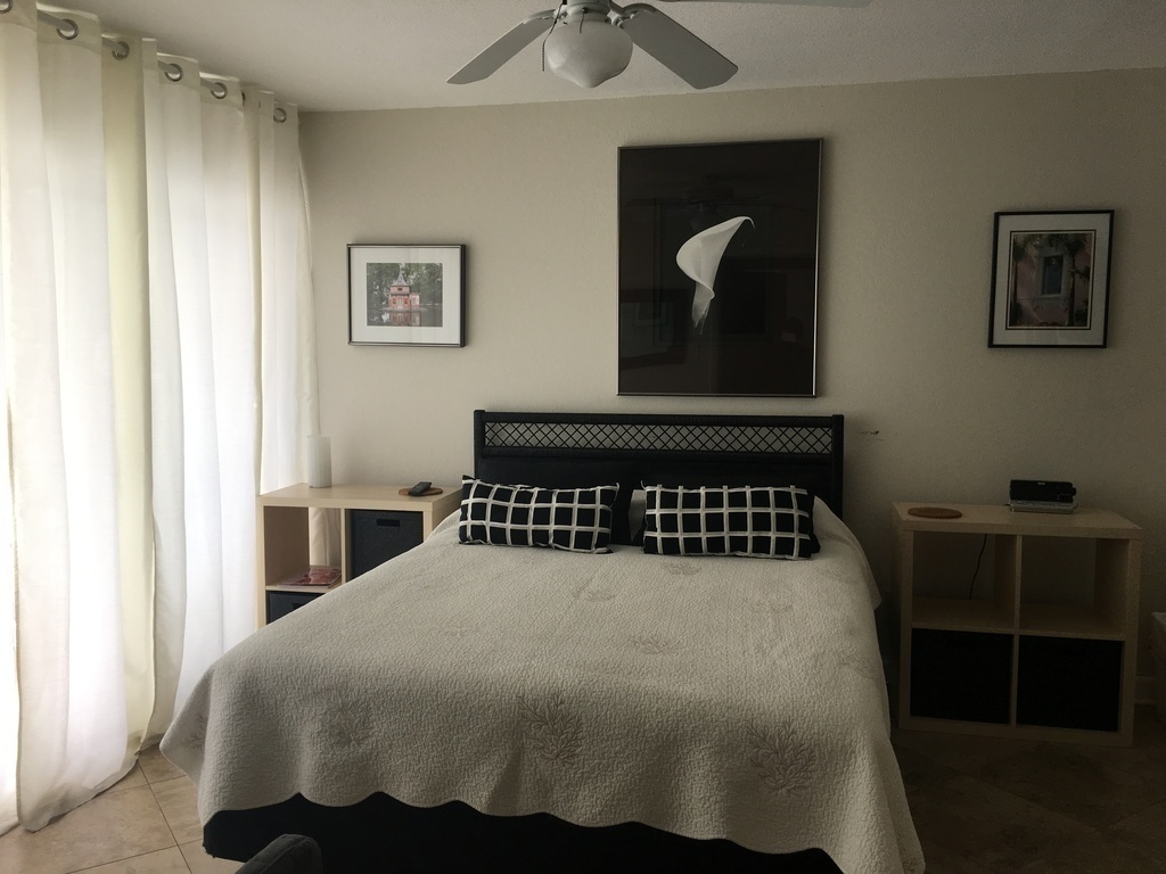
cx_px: 583
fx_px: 977
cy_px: 437
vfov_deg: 48.2
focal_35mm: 29
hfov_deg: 61.7
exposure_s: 1/120
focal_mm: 4.15
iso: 32
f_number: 2.2
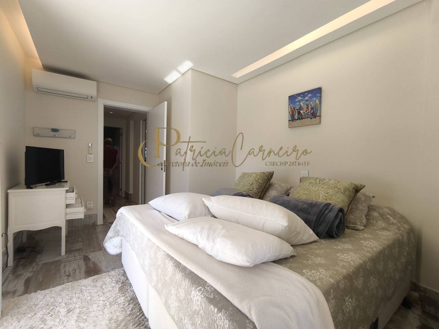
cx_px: 220
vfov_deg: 78.1
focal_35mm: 16
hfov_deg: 94.5
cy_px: 164
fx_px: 203
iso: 64
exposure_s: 1/120
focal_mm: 1.65
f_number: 2.2
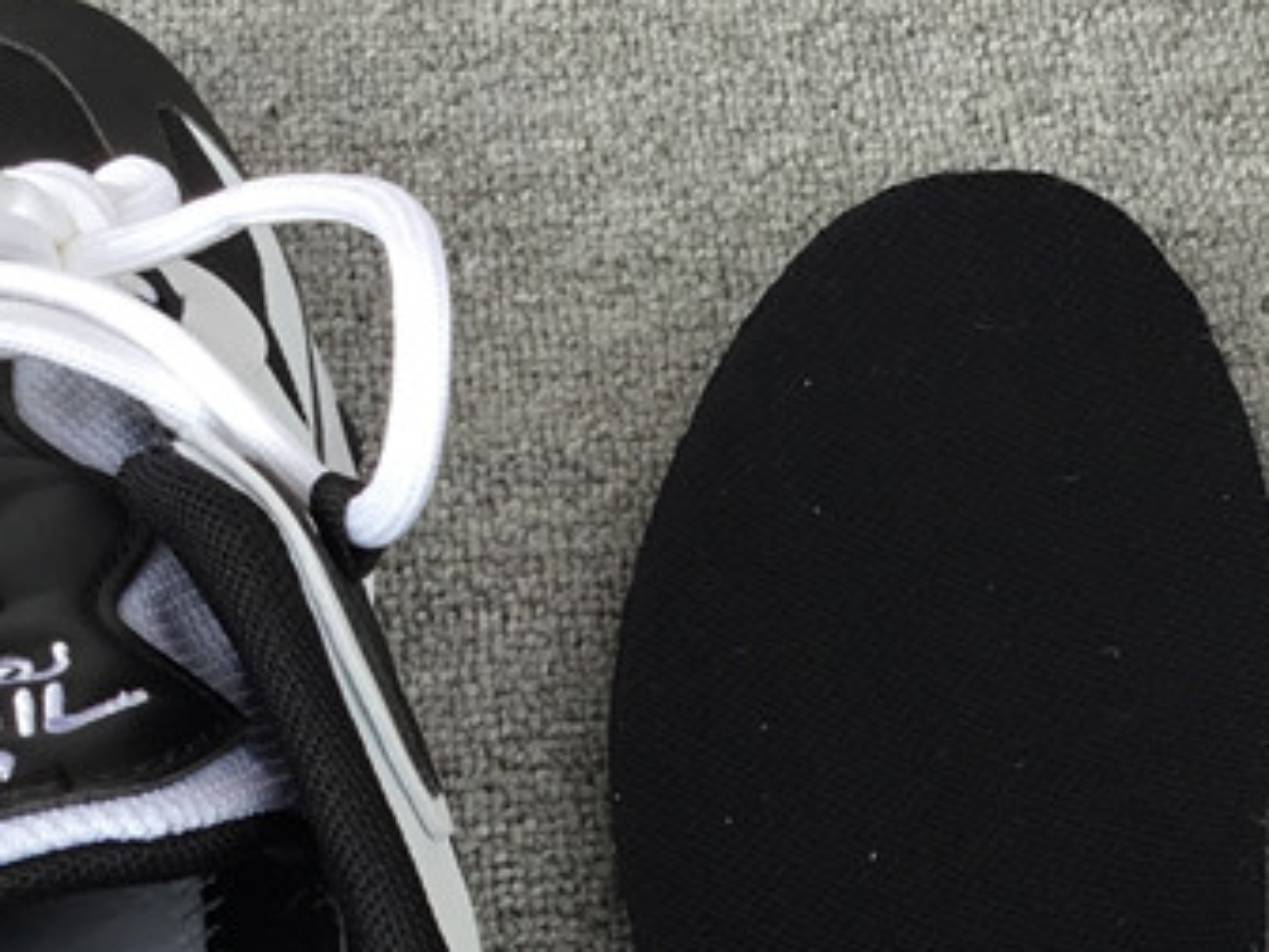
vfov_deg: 17.1
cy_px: 1071
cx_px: 850
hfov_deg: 23.4
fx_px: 3043
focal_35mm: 83
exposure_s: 1/101
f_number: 2.4
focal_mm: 3.3
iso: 25
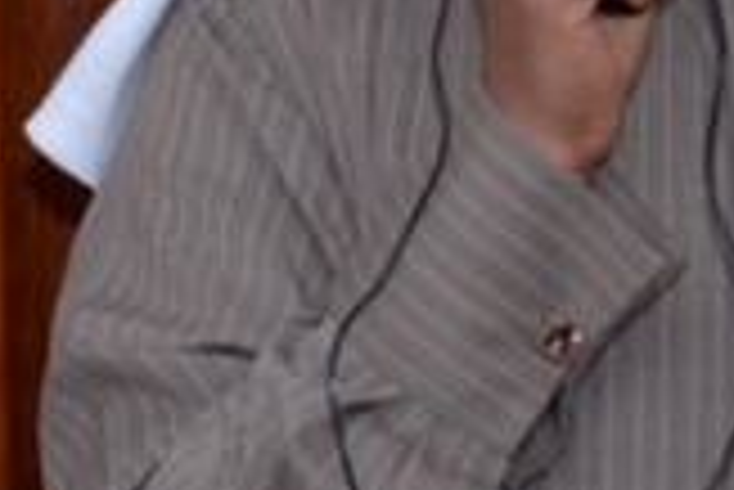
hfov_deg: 3.4
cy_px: -198
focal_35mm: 607
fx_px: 12387
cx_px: 802
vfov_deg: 2.3
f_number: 5
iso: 1250
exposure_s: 1/200
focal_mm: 165
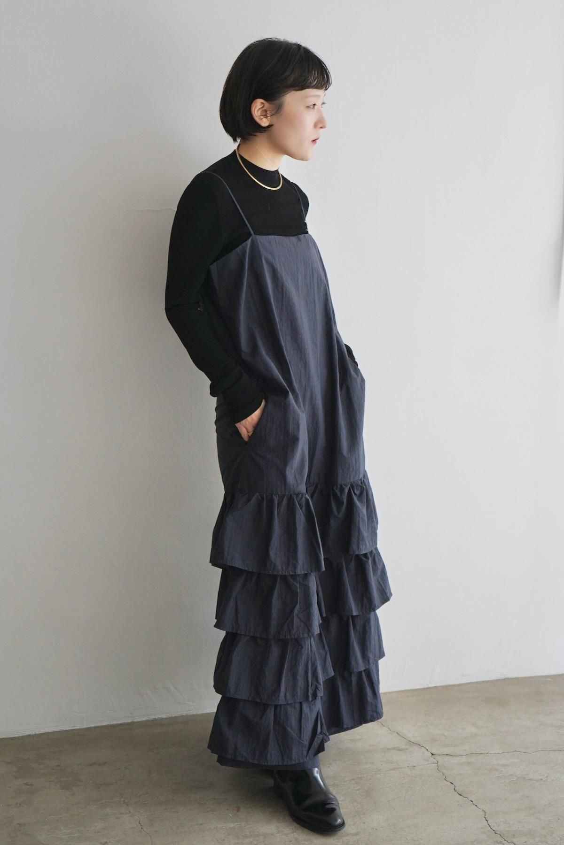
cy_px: 422
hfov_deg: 27.5
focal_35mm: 49
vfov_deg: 40.3
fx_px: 1151
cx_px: 282
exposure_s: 1/160
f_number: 4.5
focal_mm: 49
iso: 800
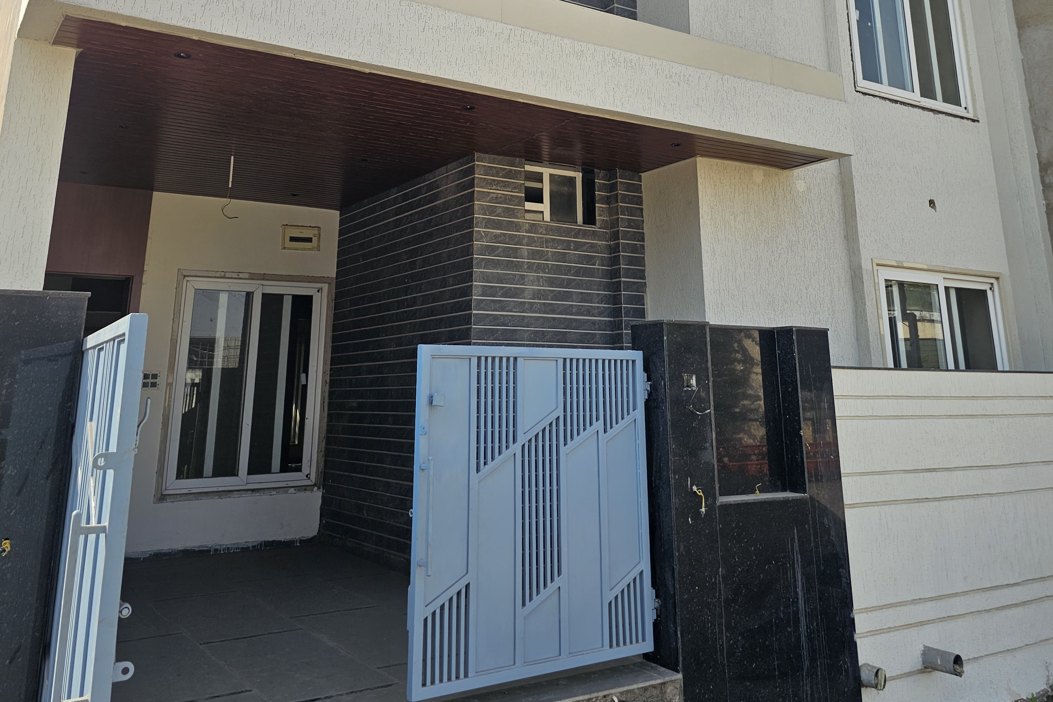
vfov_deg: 39.2
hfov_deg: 58.7
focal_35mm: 32
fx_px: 936
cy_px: 119
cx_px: 526
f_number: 1.7
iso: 10
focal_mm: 6.3
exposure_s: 1/409
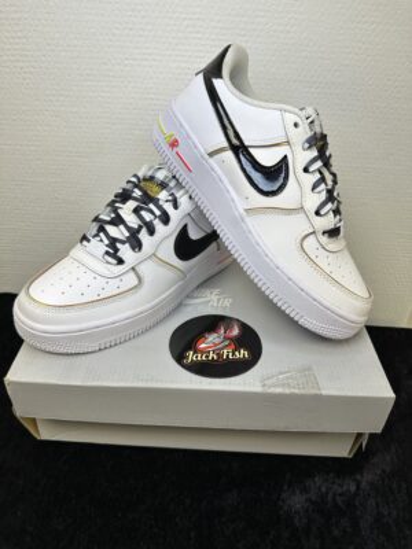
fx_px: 381
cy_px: 274
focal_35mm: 24
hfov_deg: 56.8
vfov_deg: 71.6
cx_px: 206
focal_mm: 6.86
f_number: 1.78
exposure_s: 1/131
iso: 64
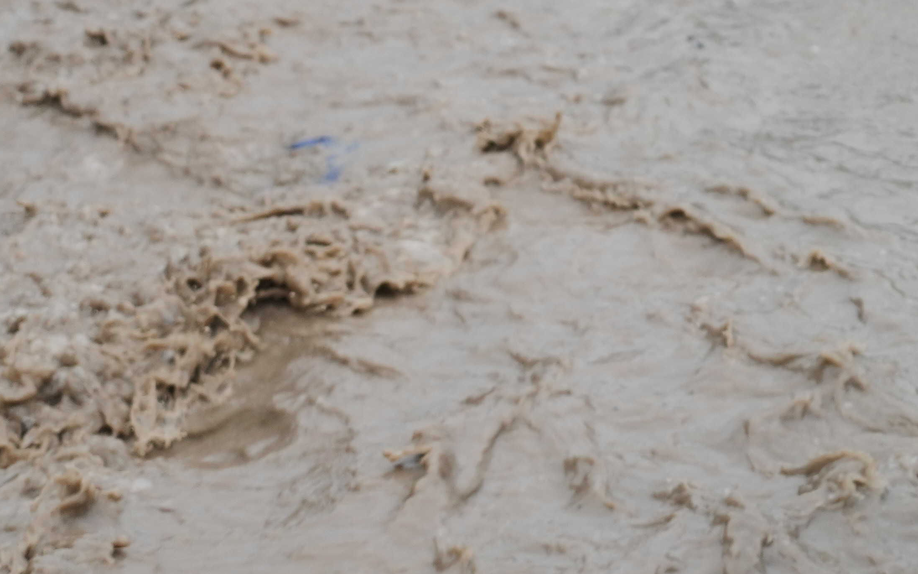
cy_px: -205
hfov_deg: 10.1
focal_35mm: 201
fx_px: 5029
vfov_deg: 6.5
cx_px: 1418
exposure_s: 1/160
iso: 400
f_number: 3.5
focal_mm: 50
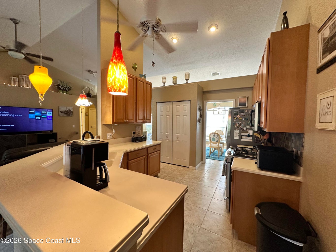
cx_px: 168
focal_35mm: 14
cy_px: 126
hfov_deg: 102.1
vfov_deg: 85.7
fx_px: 136
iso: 250
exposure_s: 1/60
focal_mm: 2.22
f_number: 2.2
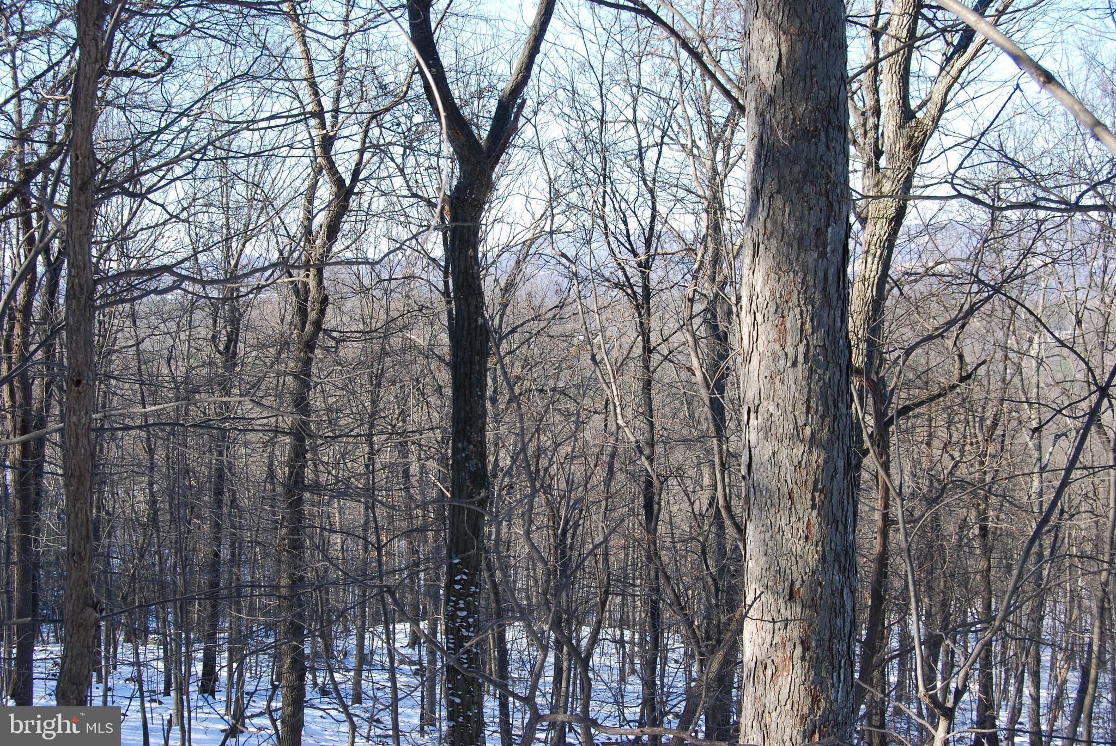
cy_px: 373
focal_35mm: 48
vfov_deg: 28.1
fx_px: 1489
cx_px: 558
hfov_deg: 41.1
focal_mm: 32
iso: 200
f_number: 9
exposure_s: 1/100
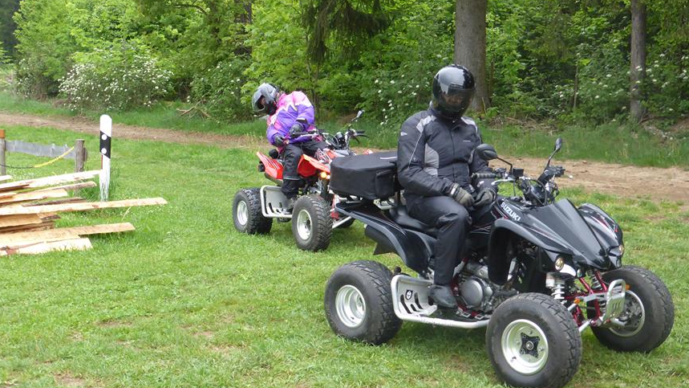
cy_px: 210
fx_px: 1023
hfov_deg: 37.2
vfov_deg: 21.4
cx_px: 344
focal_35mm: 56
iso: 320
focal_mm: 9
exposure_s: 1/60
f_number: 4.4
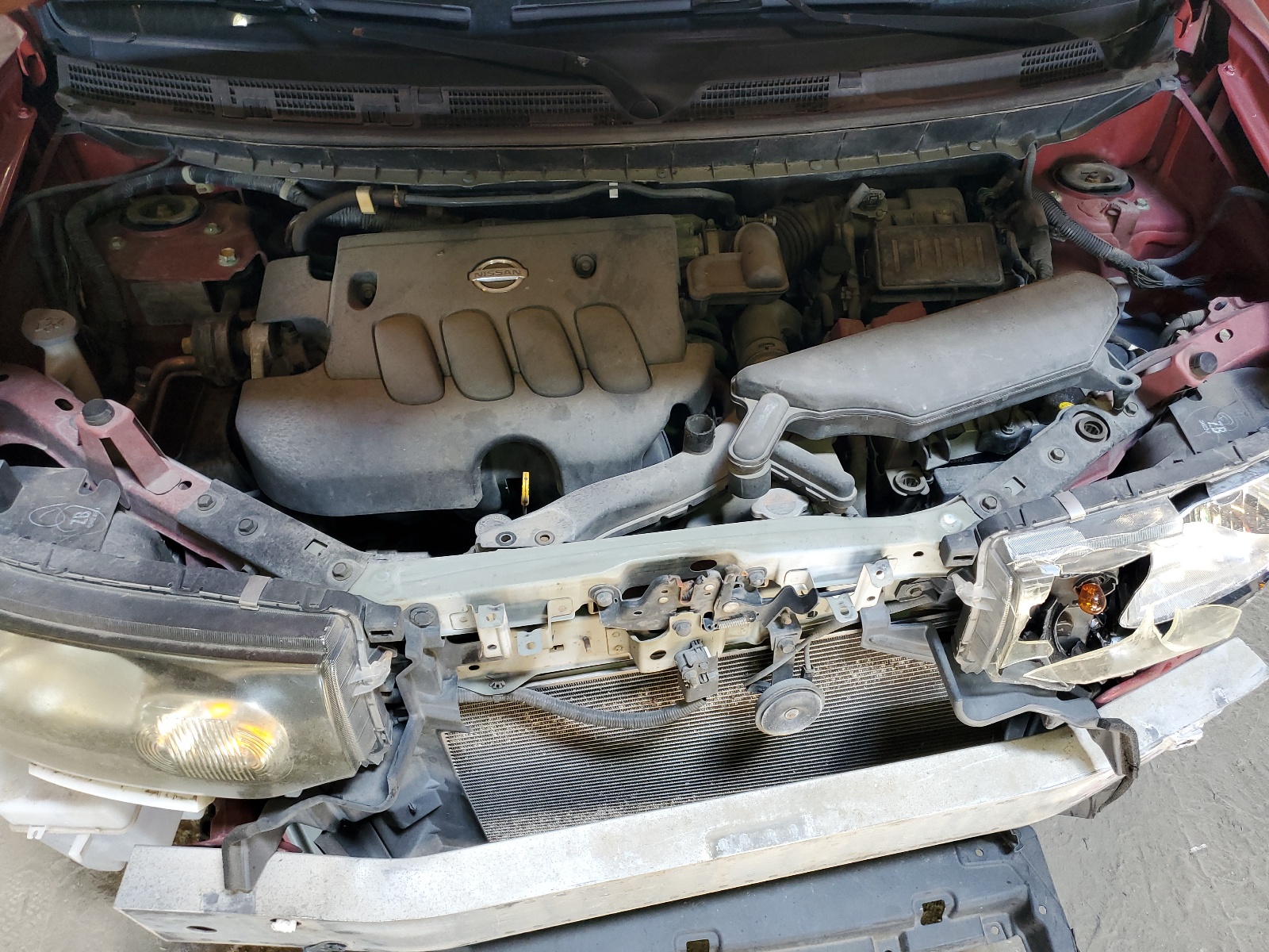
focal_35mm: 26
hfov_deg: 67.3
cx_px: 634
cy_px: 476
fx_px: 953
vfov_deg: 53.1
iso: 122
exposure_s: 1/60.2
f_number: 1.5
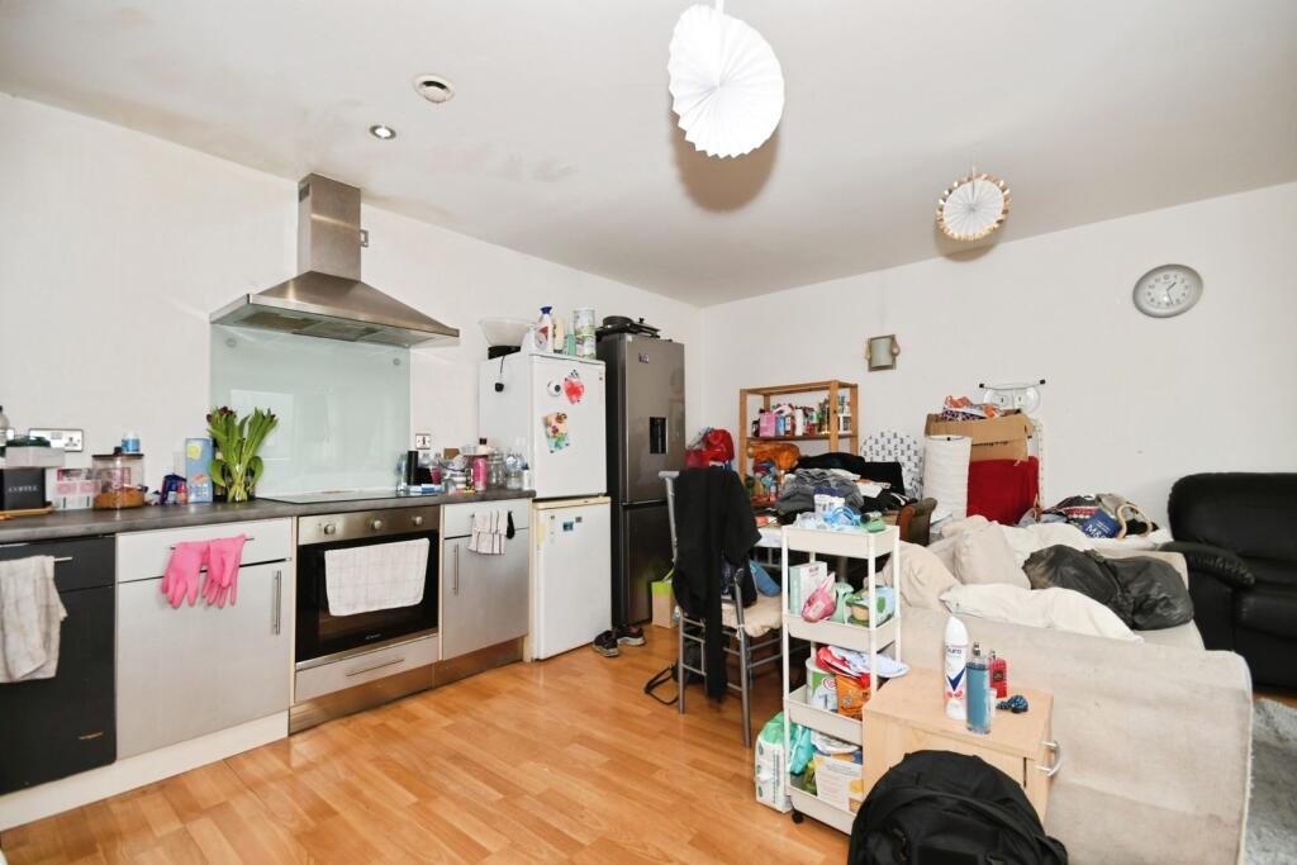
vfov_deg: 77.3
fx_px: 540
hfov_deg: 100.4
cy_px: 432
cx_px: 648
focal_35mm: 15
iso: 400
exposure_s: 1/60
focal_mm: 10
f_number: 8
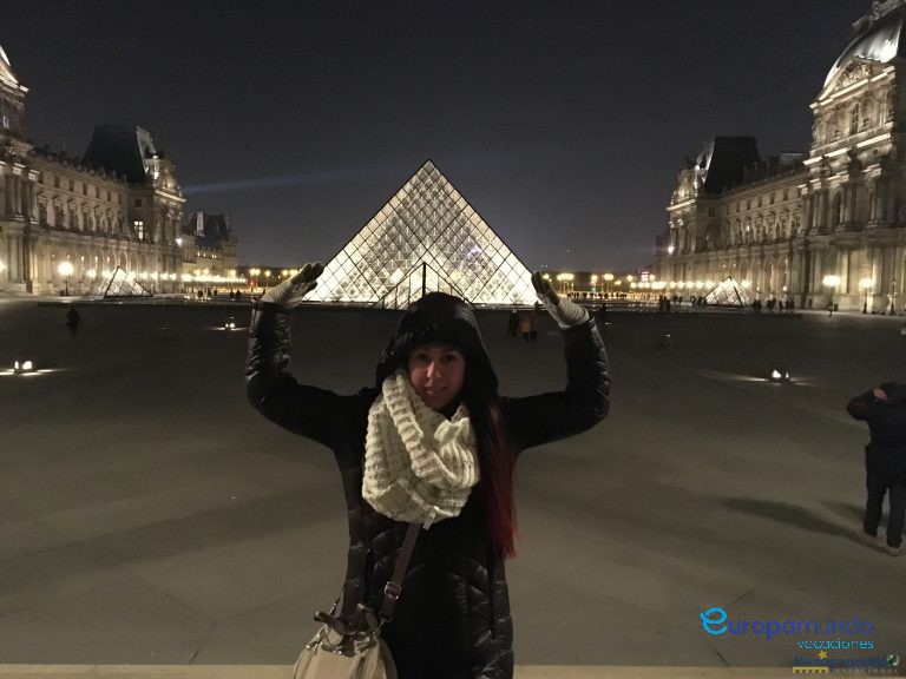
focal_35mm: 29
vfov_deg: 48.2
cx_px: 453
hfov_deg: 61.7
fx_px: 759
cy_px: 340
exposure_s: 1/17
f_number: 2.2
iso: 1600
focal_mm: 4.15
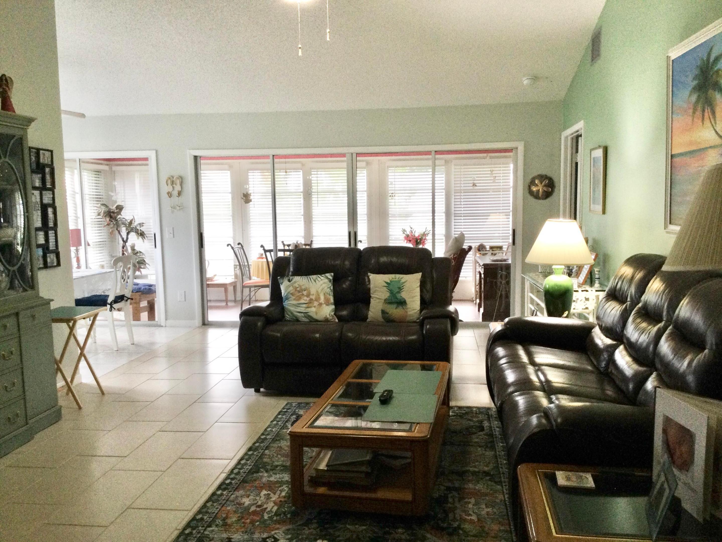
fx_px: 647
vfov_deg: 45.4
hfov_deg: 58.4
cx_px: 361
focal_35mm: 31
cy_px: 271
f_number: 2.4
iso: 64
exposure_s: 1/30
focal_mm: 3.3
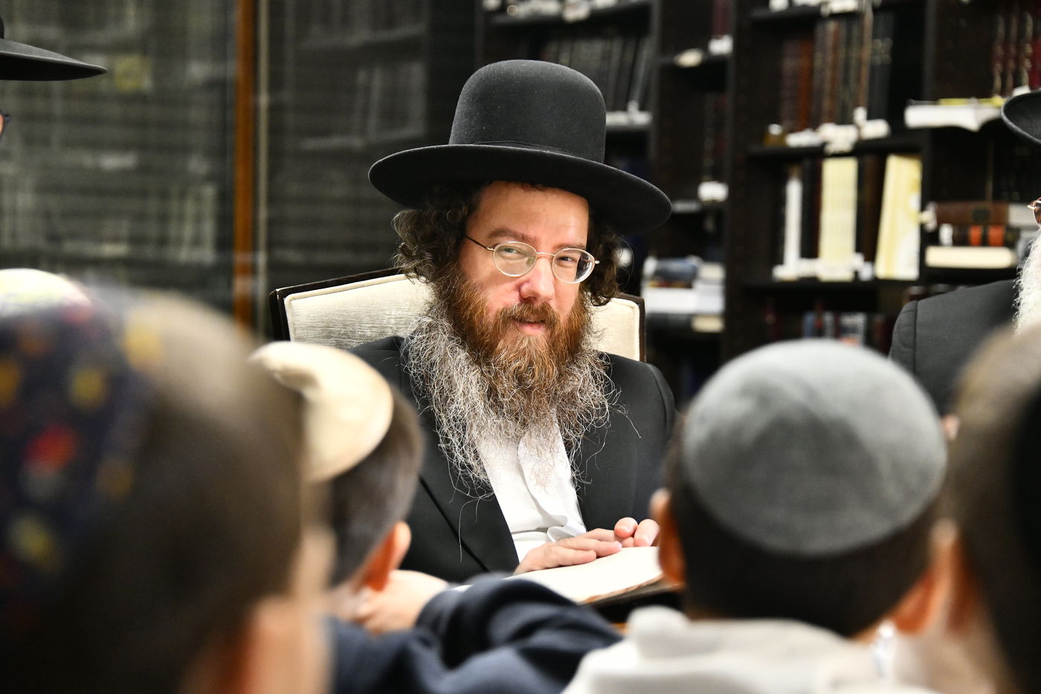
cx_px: 520
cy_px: 347
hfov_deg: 16.8
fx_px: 3527
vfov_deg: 11.2
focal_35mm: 122
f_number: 5.6
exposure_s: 1/125
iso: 3200
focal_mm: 122
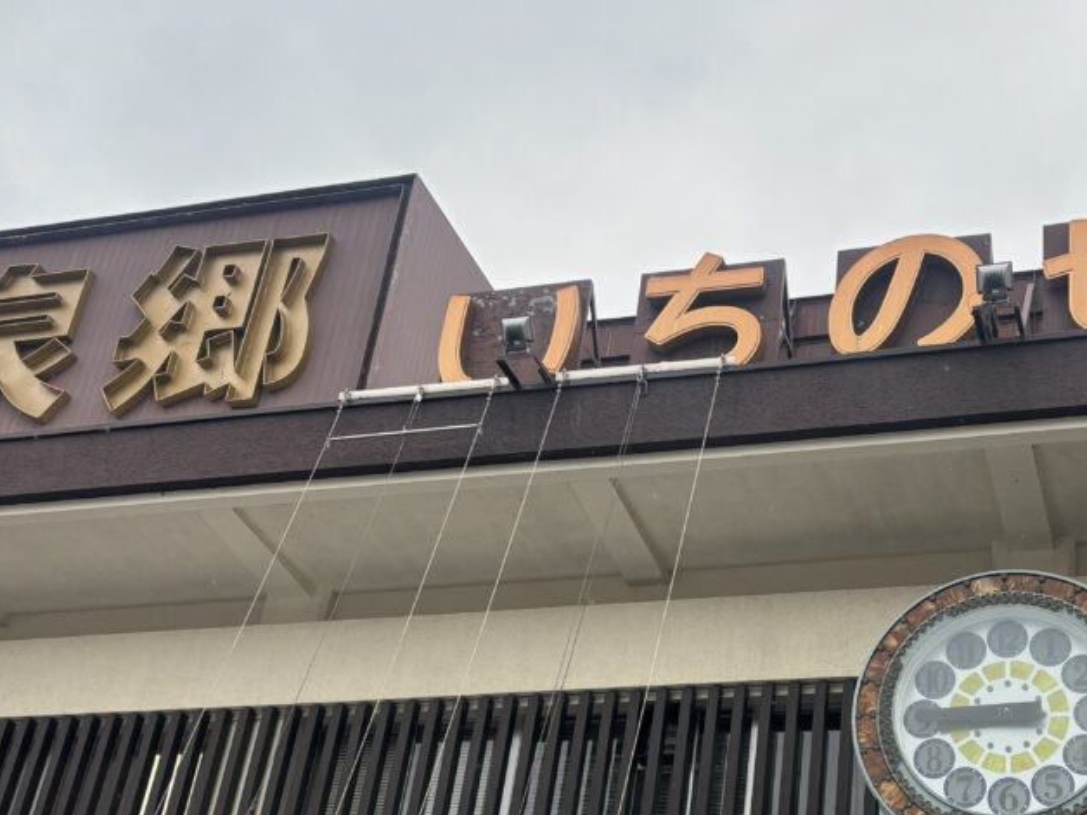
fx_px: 1664
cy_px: 512
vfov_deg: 27.4
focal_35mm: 53
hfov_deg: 35.5
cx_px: 786
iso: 50
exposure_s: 1/988
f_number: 1.6
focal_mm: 5.96
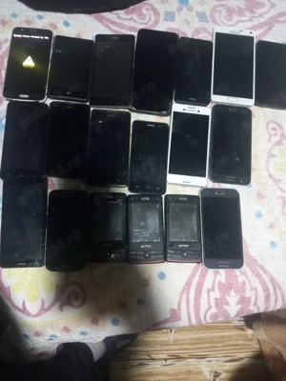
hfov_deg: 51.4
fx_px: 297
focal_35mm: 27
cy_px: 190
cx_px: 143
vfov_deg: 65.3
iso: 500
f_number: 1.8
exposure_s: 1/20
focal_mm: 4
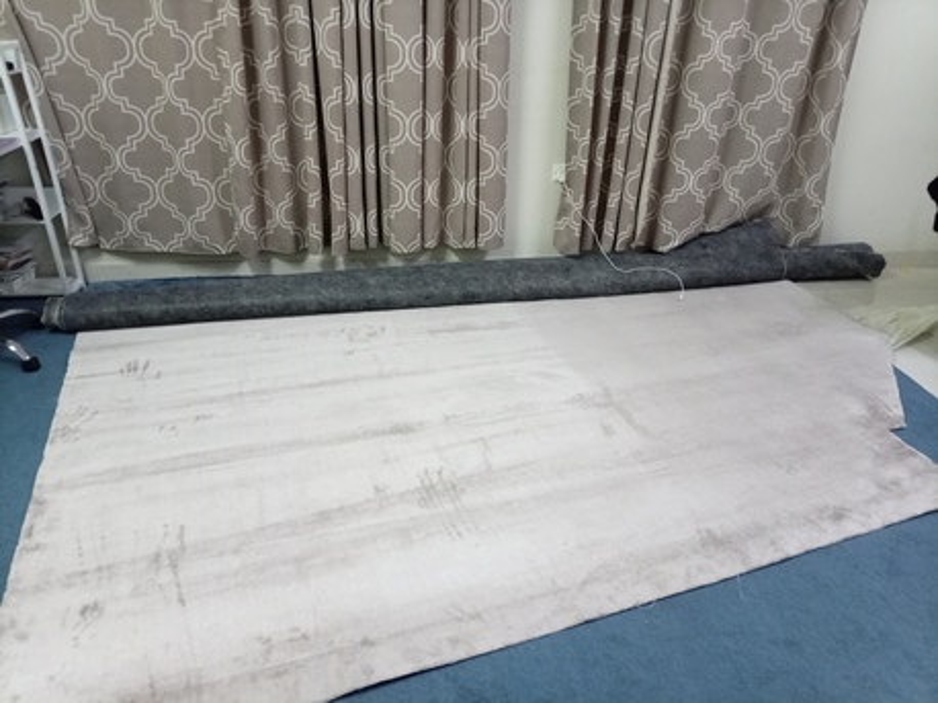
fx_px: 677
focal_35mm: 25
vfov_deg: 54.8
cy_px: 352
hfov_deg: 69.4
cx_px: 469
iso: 693
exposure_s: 1/24
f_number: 1.8
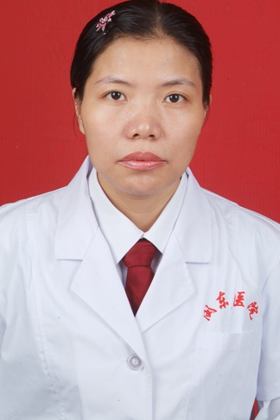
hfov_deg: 9.6
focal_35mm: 142
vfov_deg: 14.5
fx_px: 1659
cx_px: 144
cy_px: 174
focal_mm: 80
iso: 100
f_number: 16
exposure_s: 1/90
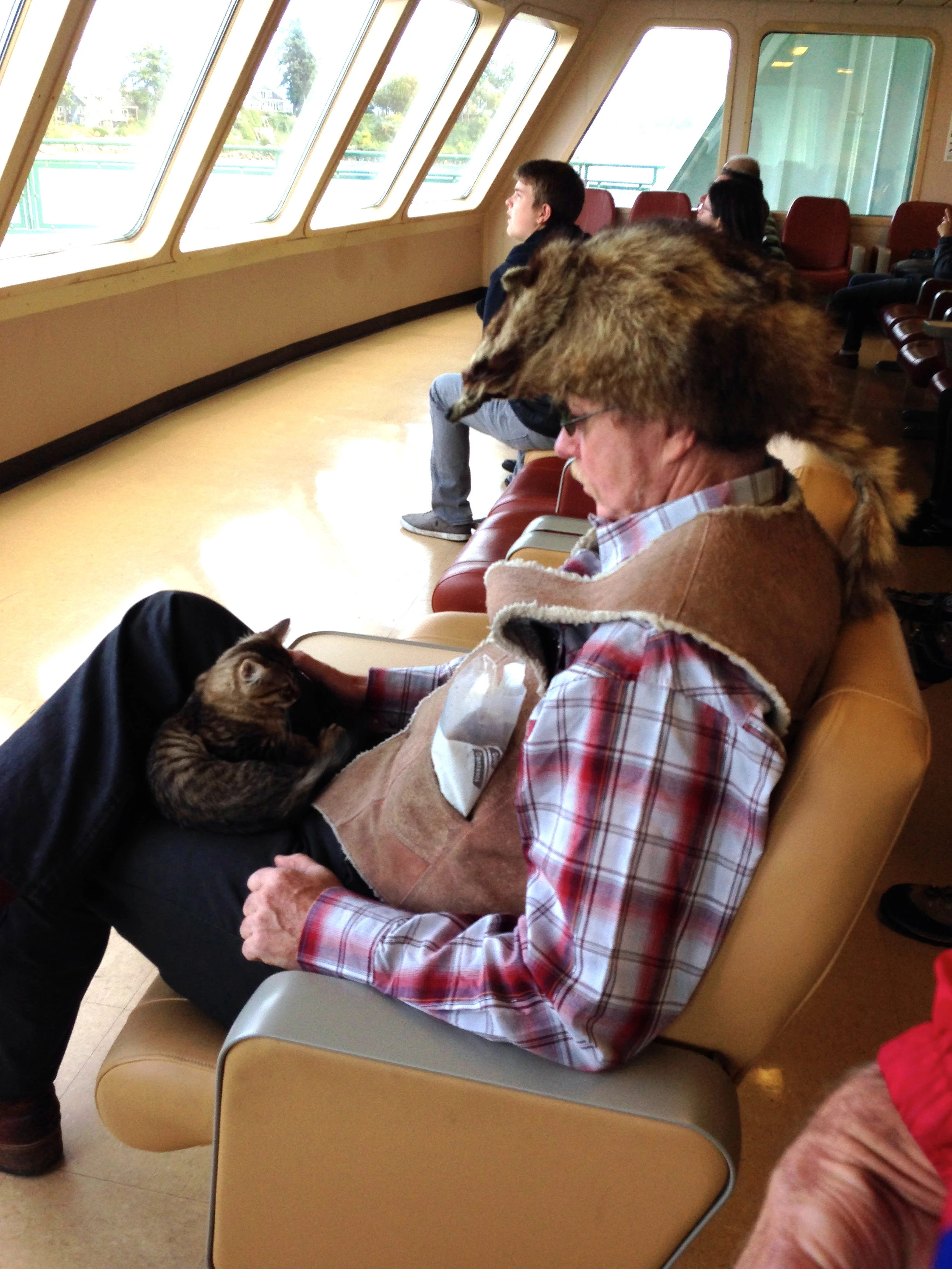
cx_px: 476
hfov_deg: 42.9
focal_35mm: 33
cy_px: 634
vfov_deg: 55.4
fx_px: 1210
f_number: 2.4
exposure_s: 1/120
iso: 64
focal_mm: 4.12
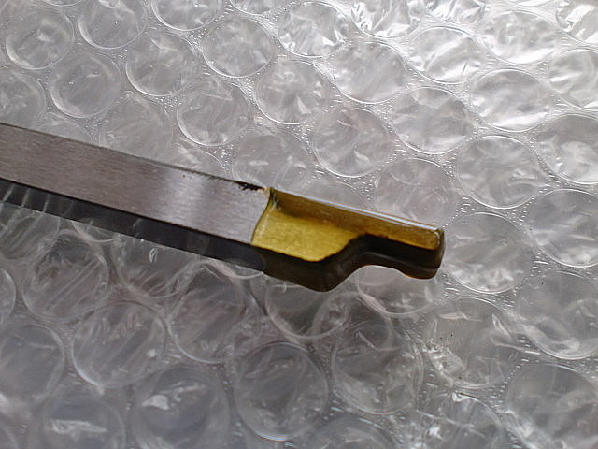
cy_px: 224
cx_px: 299
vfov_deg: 40.7
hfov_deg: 52.6
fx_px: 605
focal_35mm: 35
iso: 80
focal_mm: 6.3
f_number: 3.1
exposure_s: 1/60
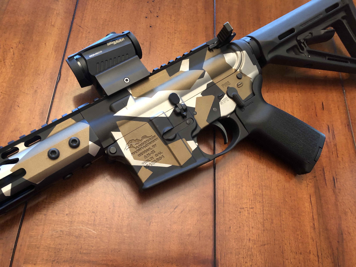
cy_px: 134
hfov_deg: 63.4
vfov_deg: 49.7
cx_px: 178
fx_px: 288
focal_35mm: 28
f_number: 1.8
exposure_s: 1/4
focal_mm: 3.99
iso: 100
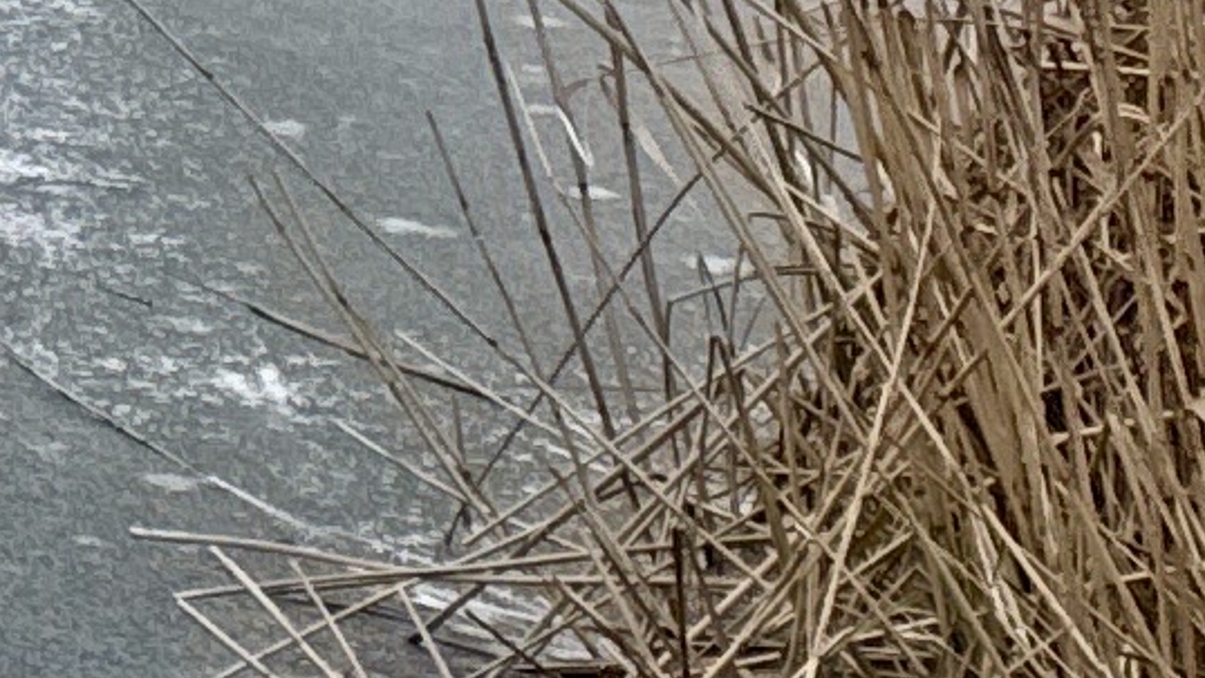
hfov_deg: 10.0
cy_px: -1309
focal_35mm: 196
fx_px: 6264
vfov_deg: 5.8
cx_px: -1411
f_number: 1.78
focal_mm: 6.76
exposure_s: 1/2331
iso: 80
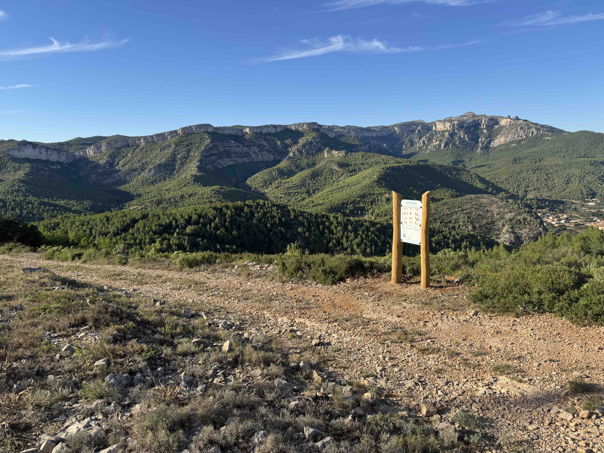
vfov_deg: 56.8
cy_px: 226
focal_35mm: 24
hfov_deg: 71.6
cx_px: 302
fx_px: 419
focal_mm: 6.76
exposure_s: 1/3096
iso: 80
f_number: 1.78
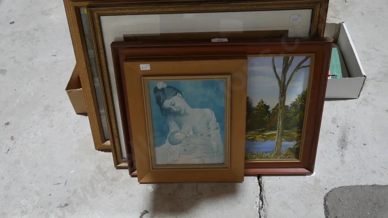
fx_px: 391
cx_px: 190
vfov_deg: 31.2
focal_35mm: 38
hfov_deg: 52.8
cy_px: 116
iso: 500
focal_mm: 17
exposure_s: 1/60
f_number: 4.5
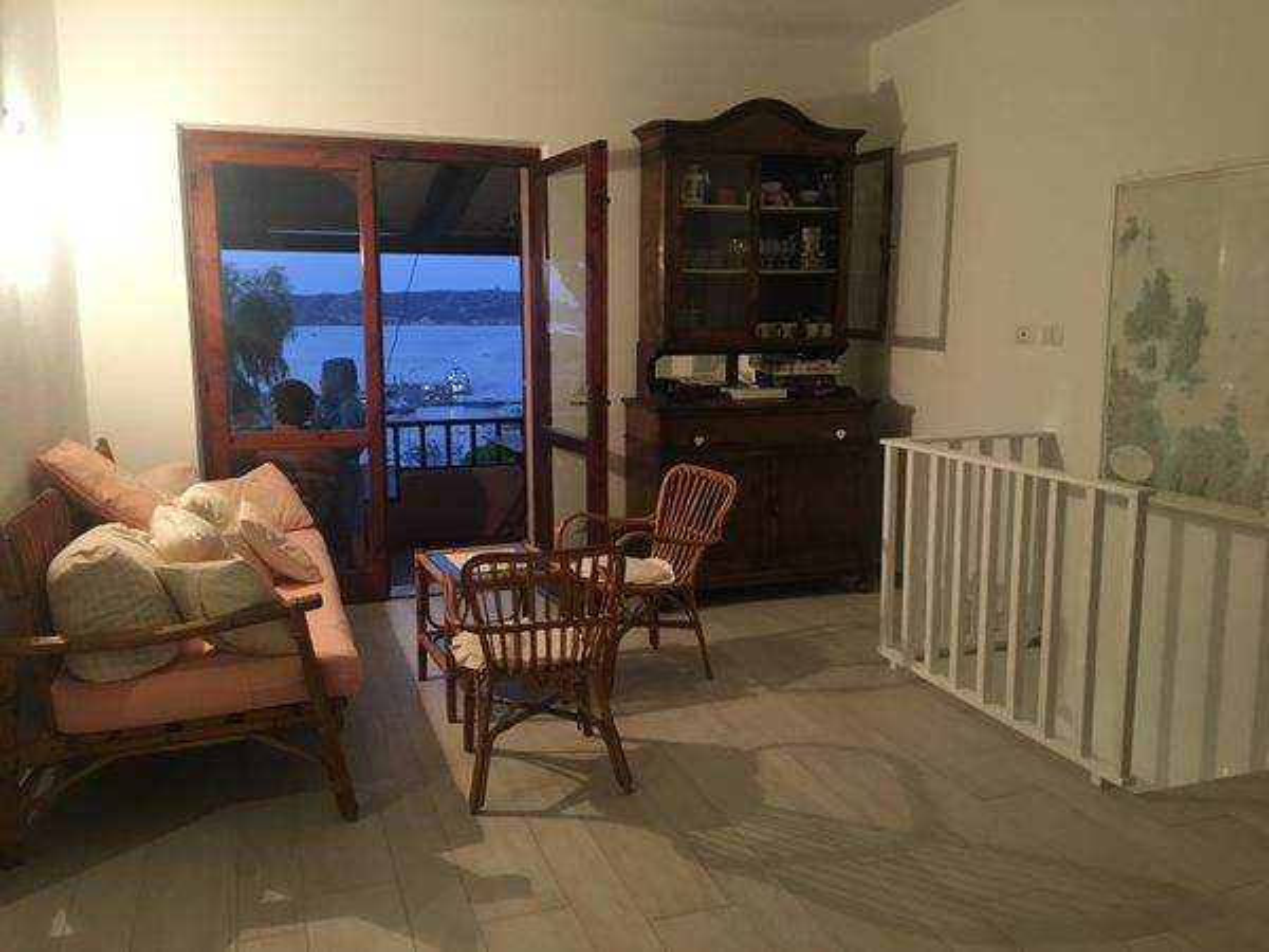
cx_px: 634
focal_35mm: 29
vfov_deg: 48.2
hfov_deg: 61.7
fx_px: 1063
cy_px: 476
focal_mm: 4.15
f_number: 2.2
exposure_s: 1/33
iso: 250
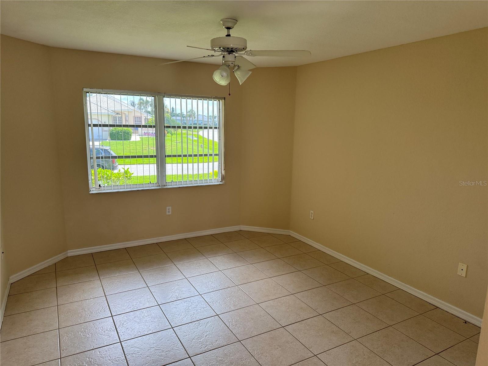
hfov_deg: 71.6
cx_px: 244
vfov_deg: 56.8
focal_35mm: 24
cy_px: 183
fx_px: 338
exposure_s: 1/194
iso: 80
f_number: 1.78
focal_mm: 6.76
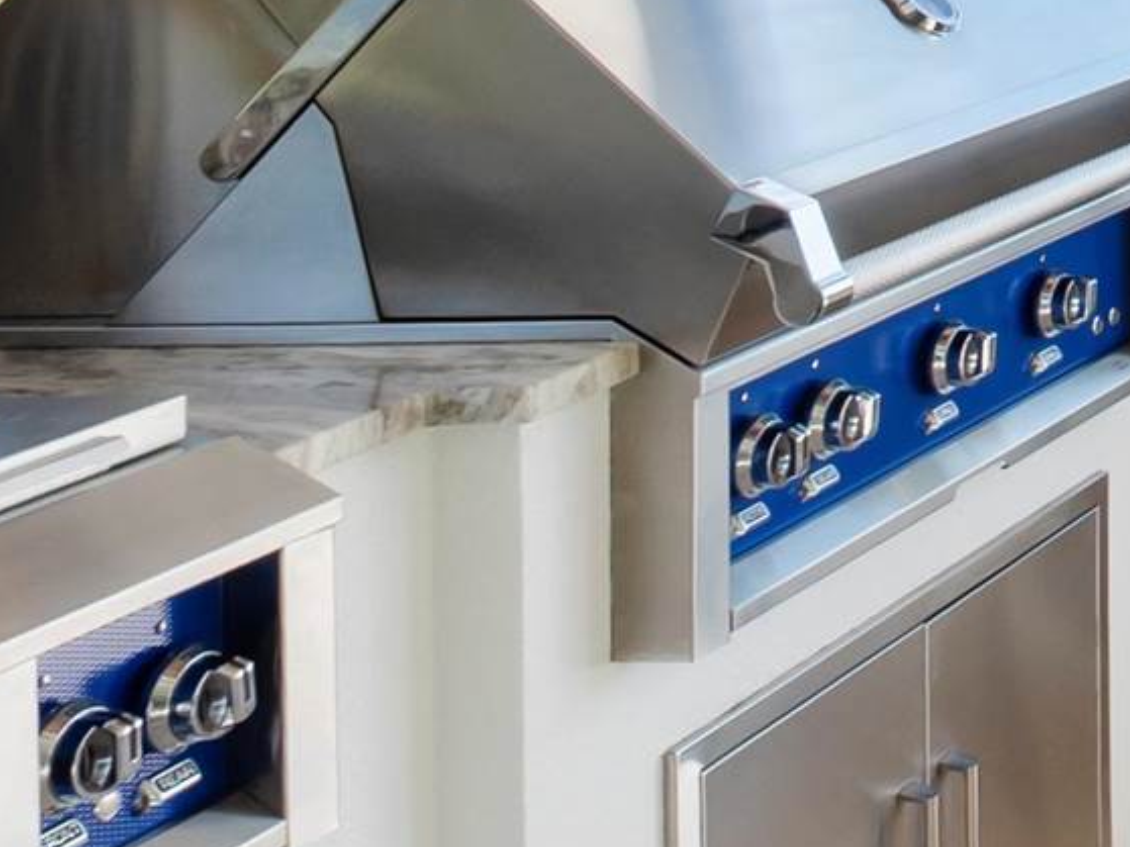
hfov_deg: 15.8
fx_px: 2513
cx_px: 2567
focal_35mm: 77
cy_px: -372
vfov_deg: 17.5
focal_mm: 7
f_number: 7.1
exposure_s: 1/200
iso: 200
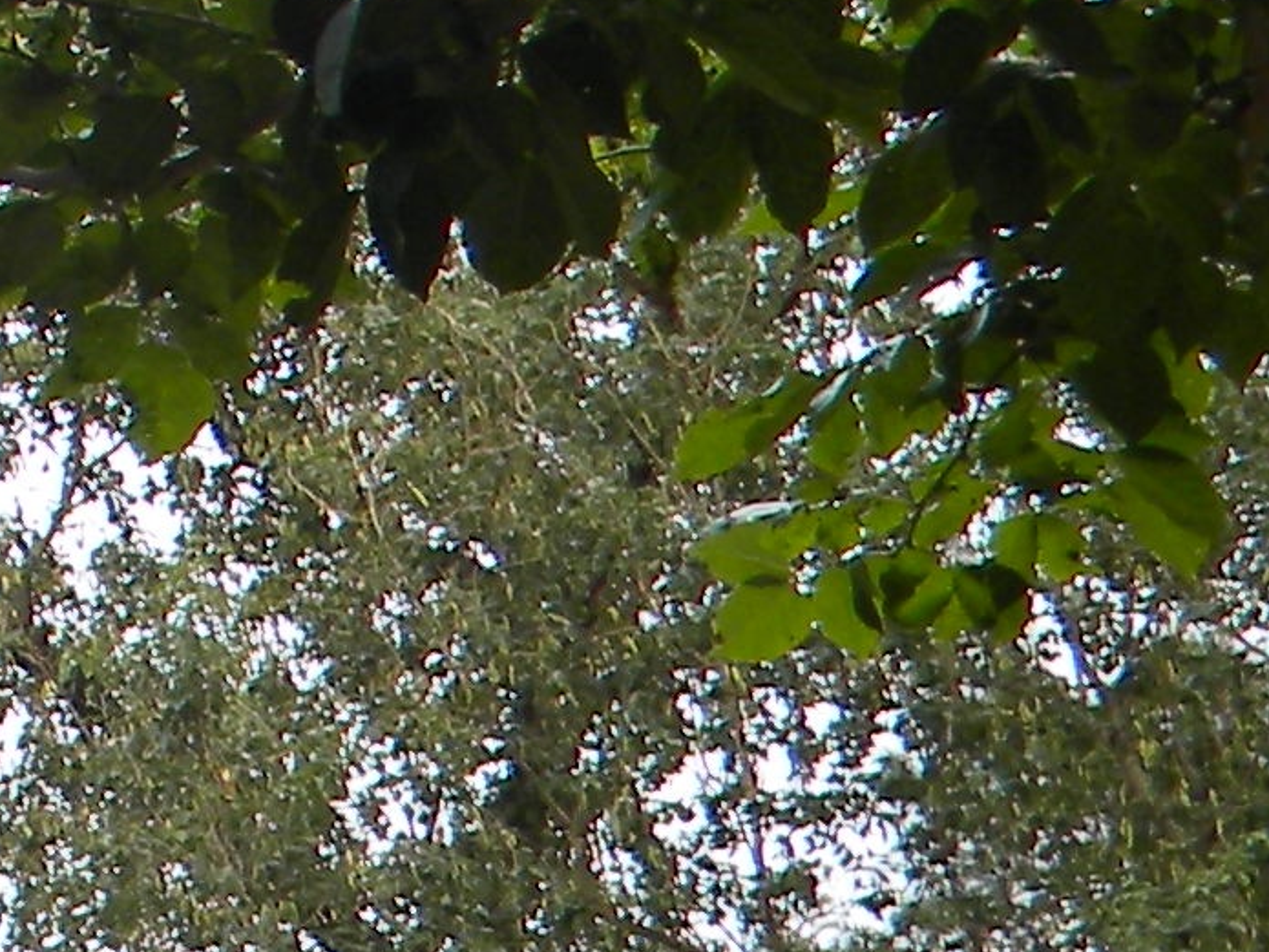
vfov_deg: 7.6
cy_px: 1741
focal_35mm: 189
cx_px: -1972
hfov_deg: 9.2
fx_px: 6927
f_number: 3.7
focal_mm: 6.4
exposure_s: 1/59.8
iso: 81
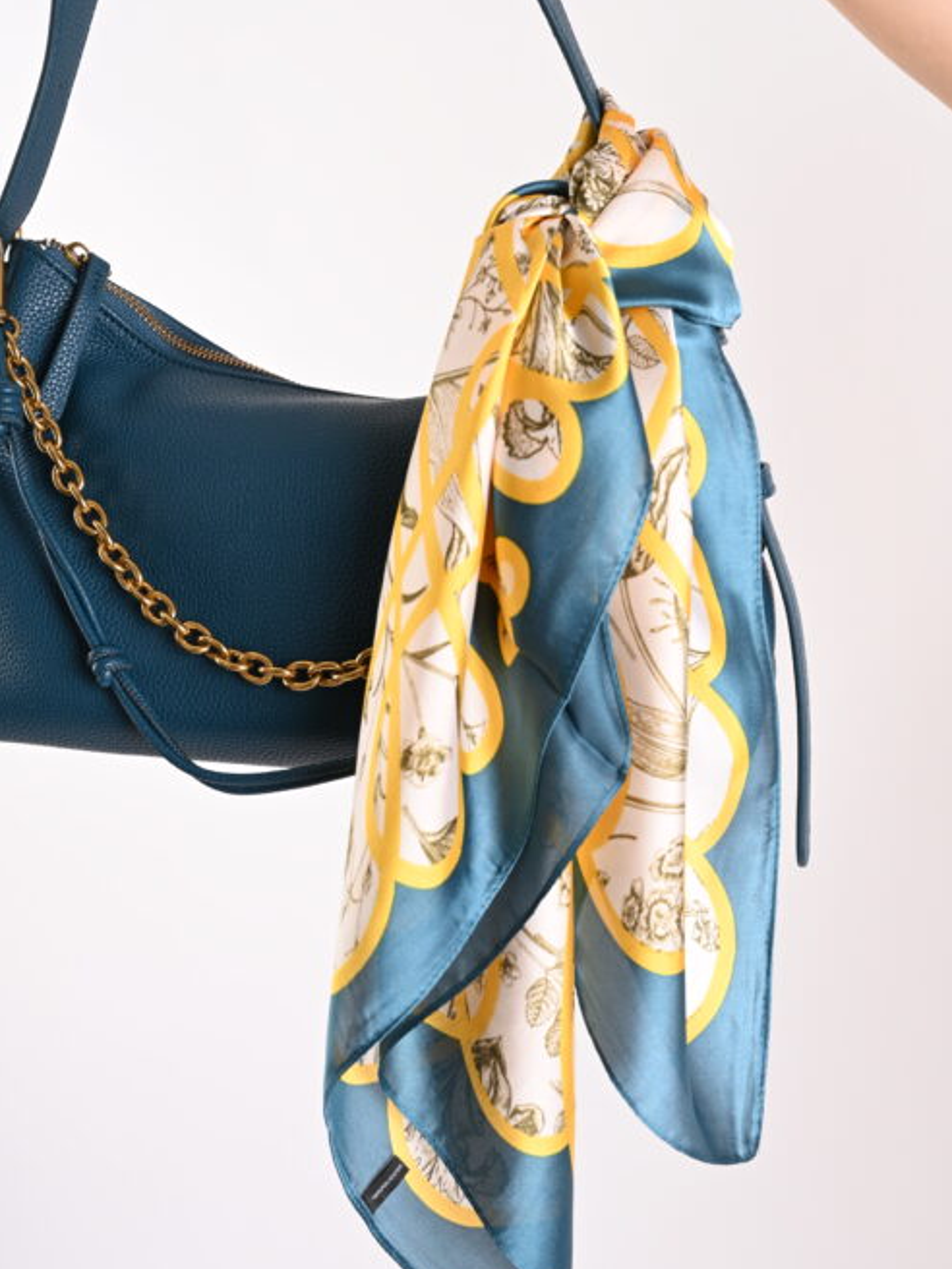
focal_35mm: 44
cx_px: 482
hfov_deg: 32.9
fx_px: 1613
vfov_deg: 42.9
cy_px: 643
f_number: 9
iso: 125
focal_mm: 40
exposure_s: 1/100
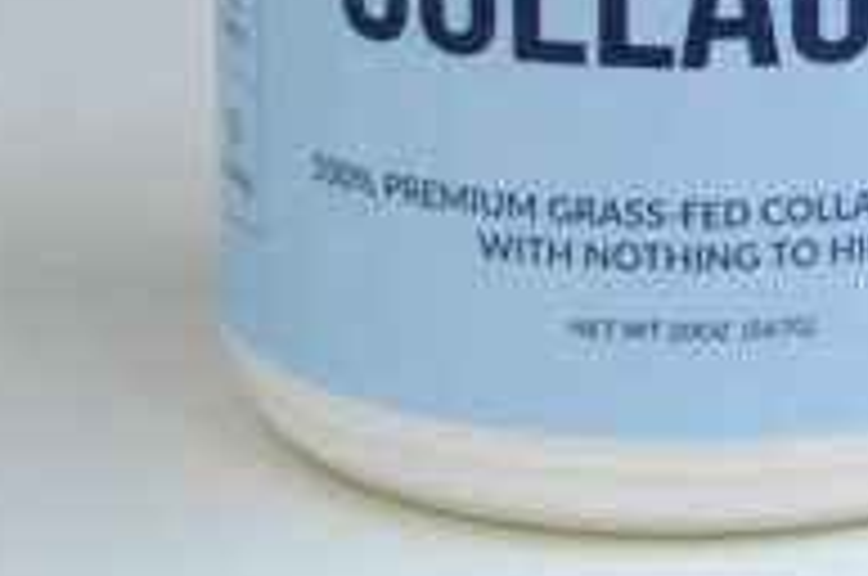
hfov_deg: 7.5
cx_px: 1408
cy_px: -403
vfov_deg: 5.0
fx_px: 6475
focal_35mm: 269
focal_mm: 45
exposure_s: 1/400
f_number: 5.3
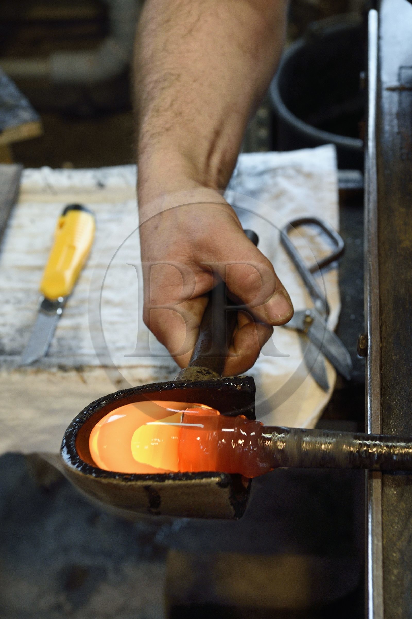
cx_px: 206
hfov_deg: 19.4
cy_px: 310
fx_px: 1203
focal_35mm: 70
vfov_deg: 28.9
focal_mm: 70
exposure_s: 1/80
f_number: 9
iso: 1600
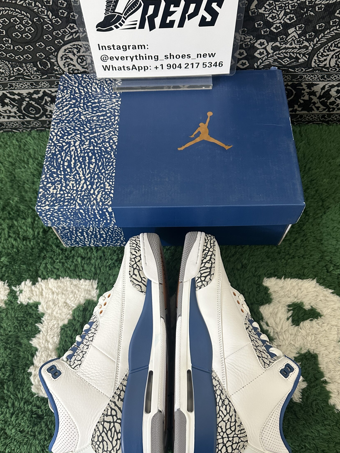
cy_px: 260
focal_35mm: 28
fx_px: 367
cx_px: 167
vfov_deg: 63.1
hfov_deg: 49.8
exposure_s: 1/50
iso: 320
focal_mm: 6.86
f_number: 1.78
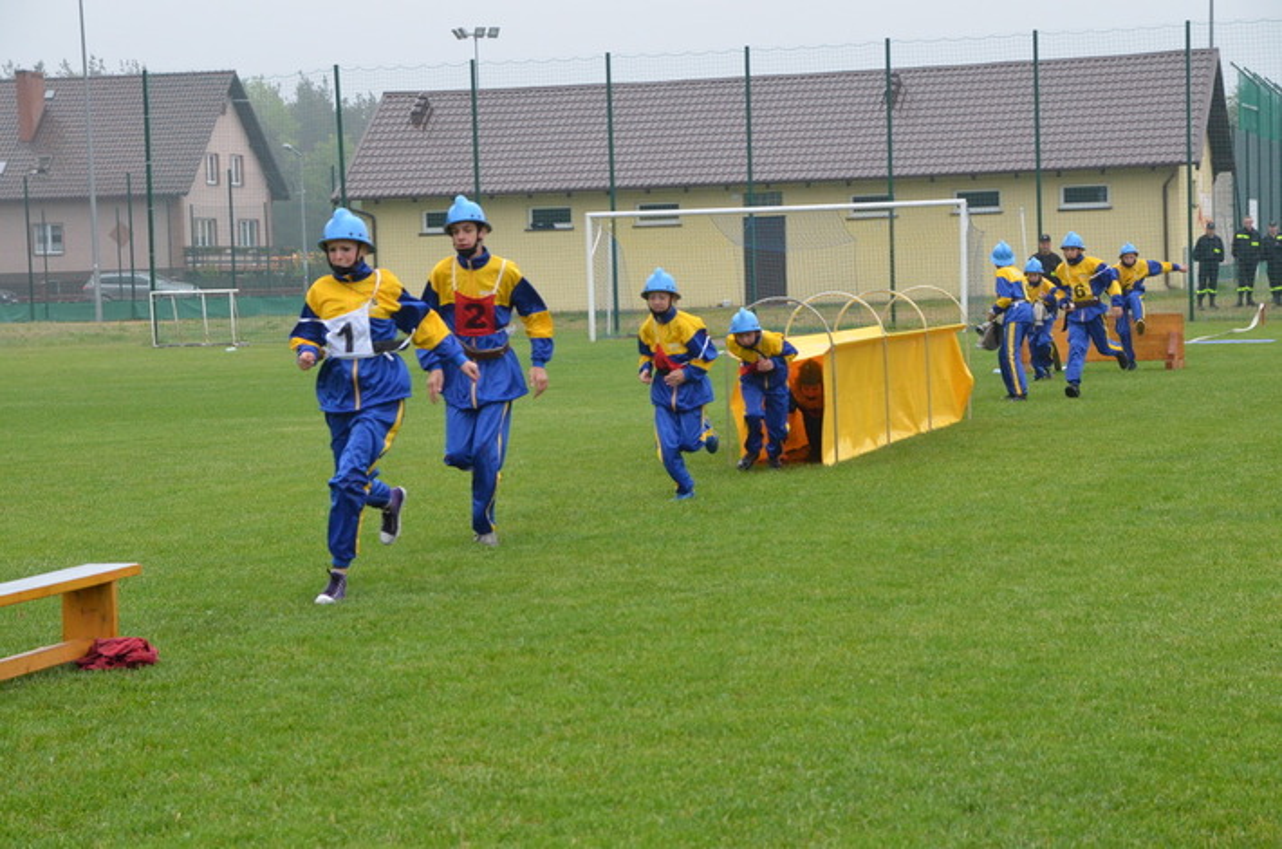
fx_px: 3304
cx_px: 641
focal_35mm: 93
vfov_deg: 14.6
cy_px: 424
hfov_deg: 22.0
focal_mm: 62
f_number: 7.1
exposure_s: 1/800
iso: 1600
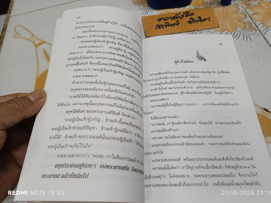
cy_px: 98
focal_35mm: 25
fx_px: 196
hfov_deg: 69.4
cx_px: 140
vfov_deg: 54.9
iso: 1050
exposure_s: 1/50
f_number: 1.7
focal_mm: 5.31
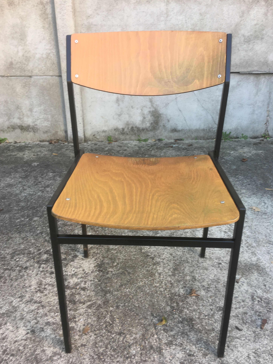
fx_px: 315
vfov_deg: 60.0
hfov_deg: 46.8
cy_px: 186
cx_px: 134
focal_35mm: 30
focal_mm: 4.15
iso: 25
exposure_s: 1/50
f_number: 2.2
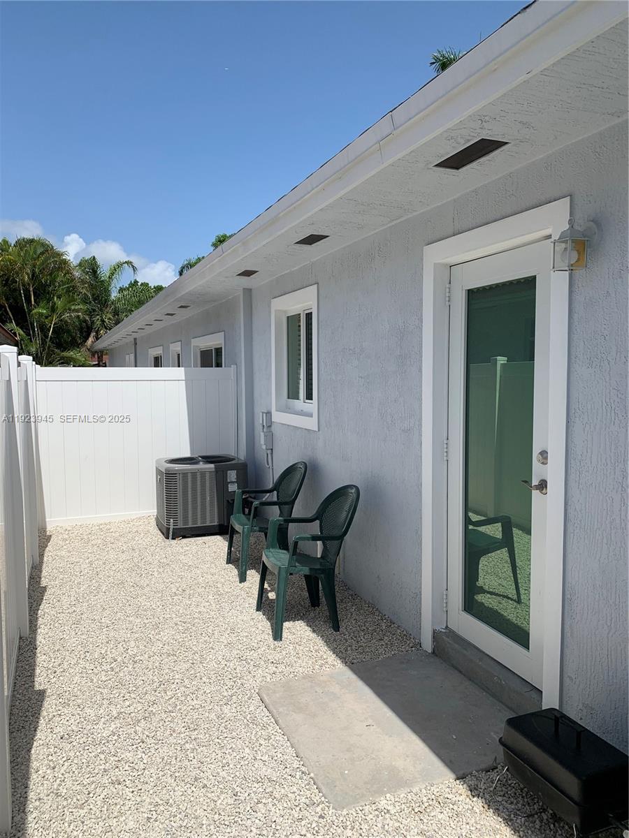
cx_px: 314
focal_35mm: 26
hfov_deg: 53.1
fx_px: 630
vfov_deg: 67.3
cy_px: 419
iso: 25
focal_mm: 4.25
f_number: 1.8
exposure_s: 1/4098
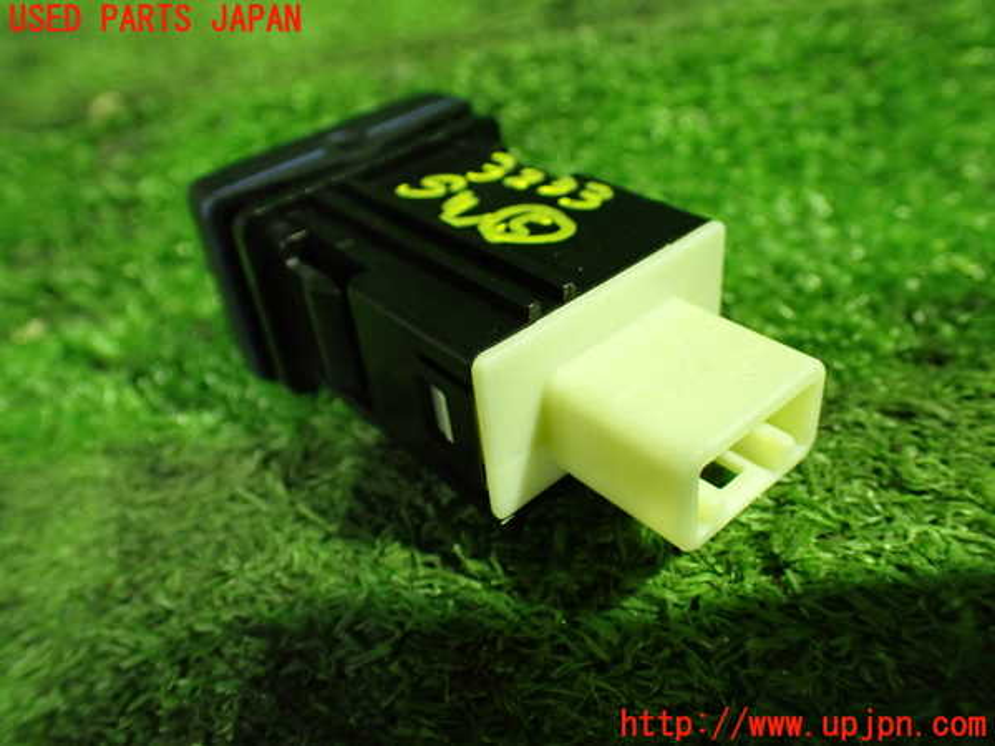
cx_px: 498
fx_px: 862
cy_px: 373
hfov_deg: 60.0
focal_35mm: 30
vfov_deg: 46.8
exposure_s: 1/30
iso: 1000
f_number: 2.3
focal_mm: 5.4
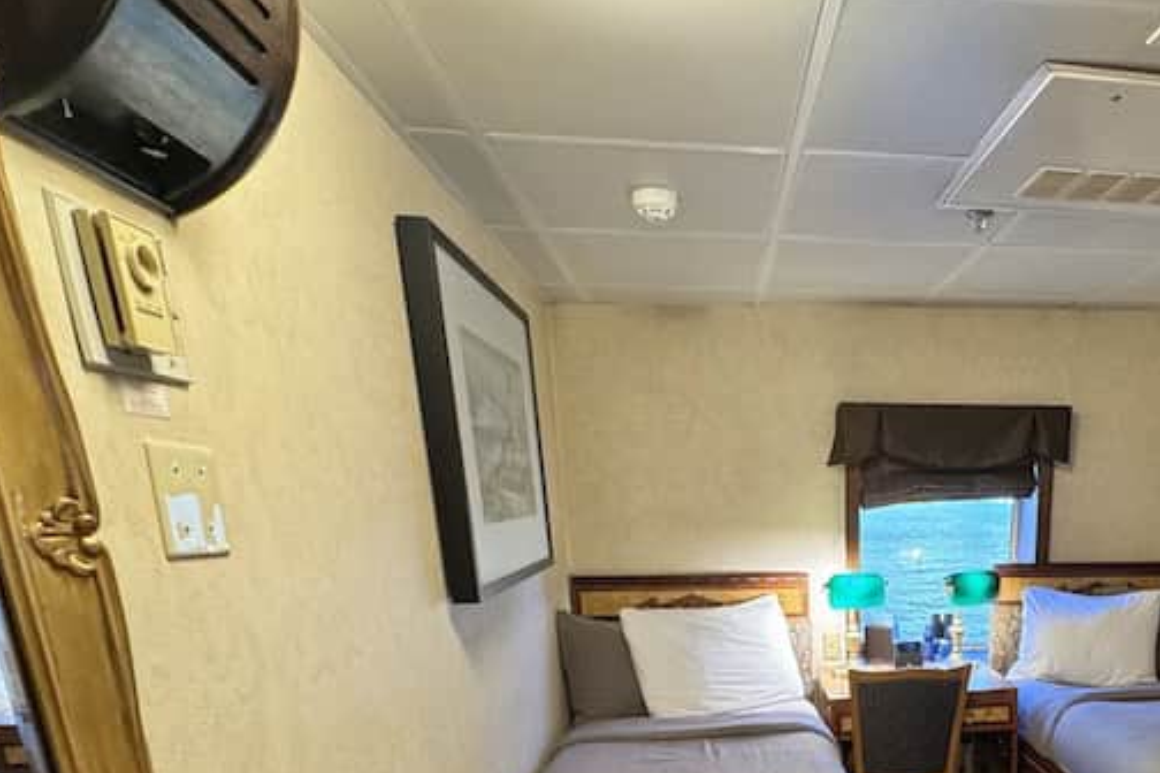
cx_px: 875
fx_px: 838
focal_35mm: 26
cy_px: 728
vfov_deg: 44.1
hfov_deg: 65.0
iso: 320
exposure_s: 1/60
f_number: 2.2
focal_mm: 2.2
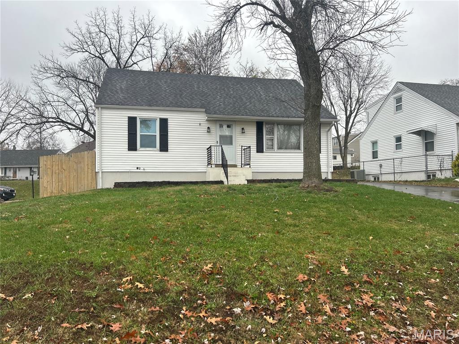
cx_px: 230
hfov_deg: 67.3
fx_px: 345
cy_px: 172
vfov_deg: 53.1
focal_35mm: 26
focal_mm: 5.7
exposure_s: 1/723
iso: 50
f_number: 1.5
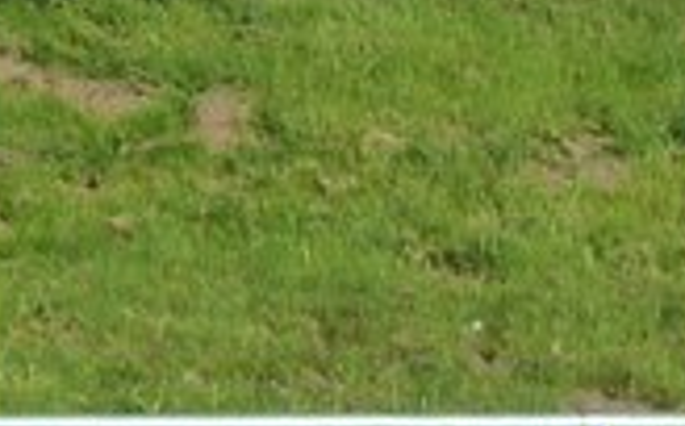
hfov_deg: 1.6
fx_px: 25317
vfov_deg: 1.0
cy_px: 578
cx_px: 405
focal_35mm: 1358
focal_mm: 49.2
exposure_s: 1/500
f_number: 4.9
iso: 125
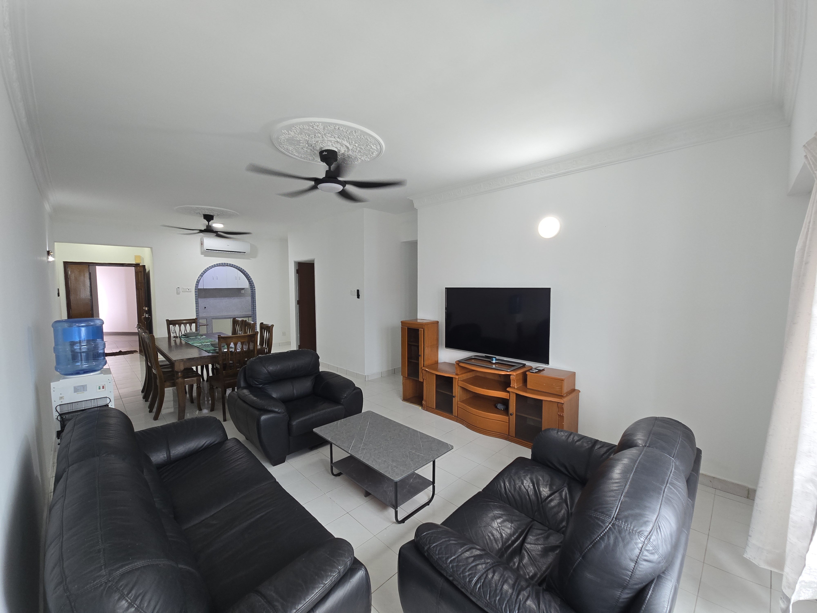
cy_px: 306
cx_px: 408
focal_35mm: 13
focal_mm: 2.2
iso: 80
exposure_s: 1/50
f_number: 2.2
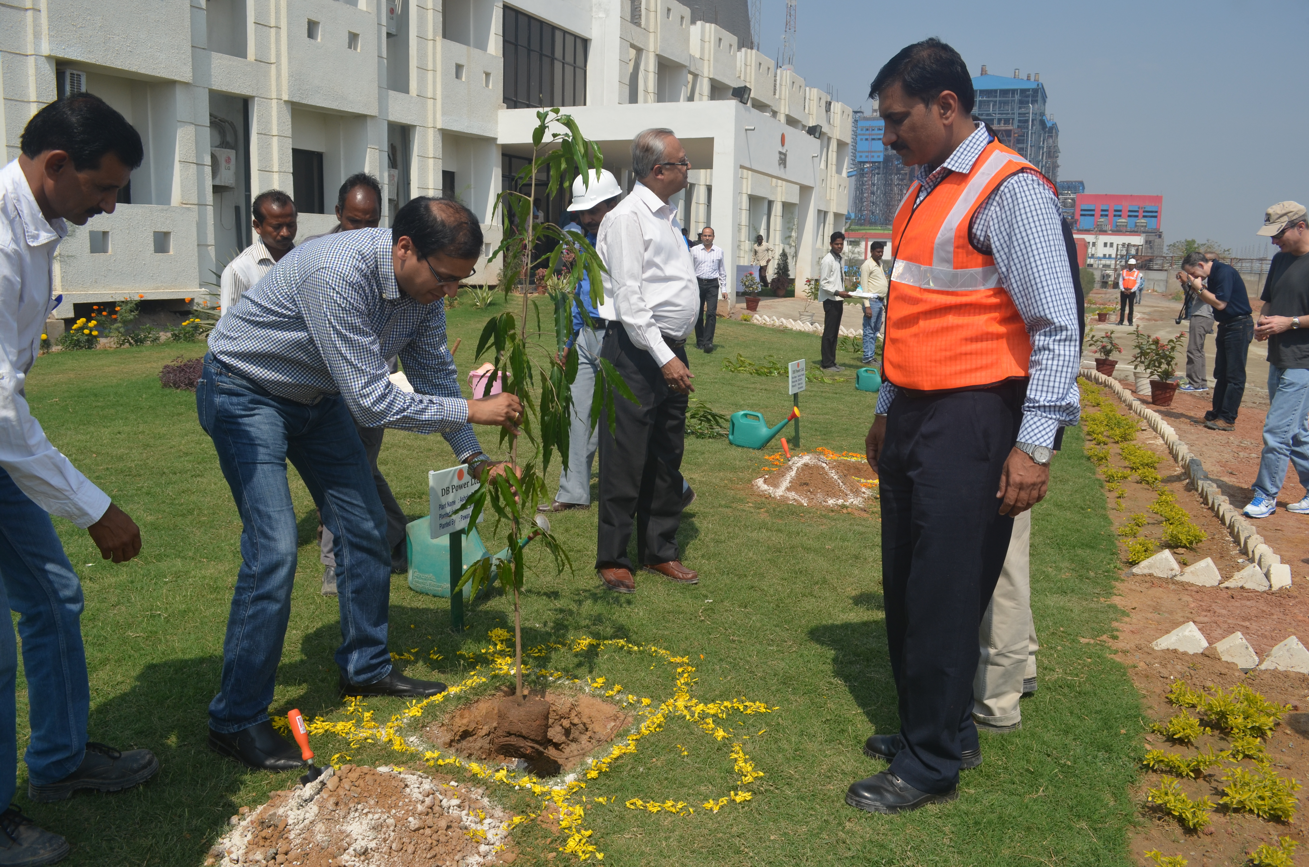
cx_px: 654
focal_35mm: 27
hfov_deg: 67.5
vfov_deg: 47.7
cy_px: 434
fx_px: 980
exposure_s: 1/800
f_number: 6.3
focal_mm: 18
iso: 200
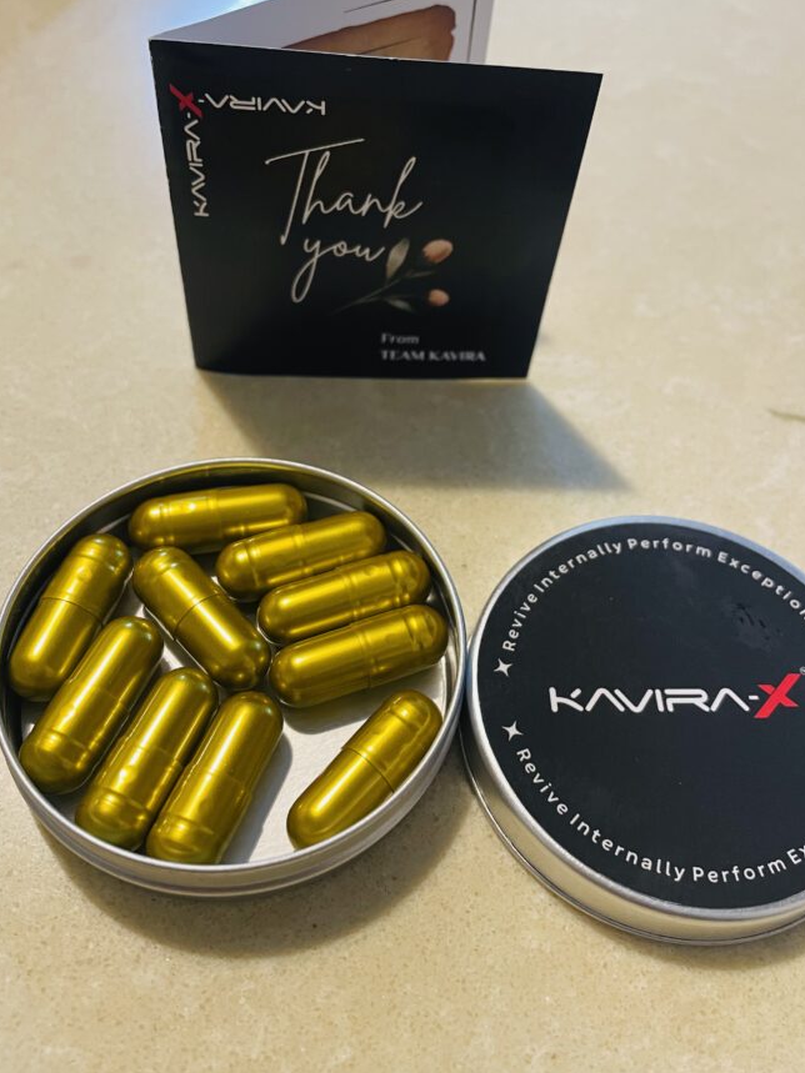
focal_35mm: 31
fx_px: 961
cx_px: 451
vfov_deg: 58.3
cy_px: 516
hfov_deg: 45.3
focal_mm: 4.2
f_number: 1.6
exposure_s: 1/50
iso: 250
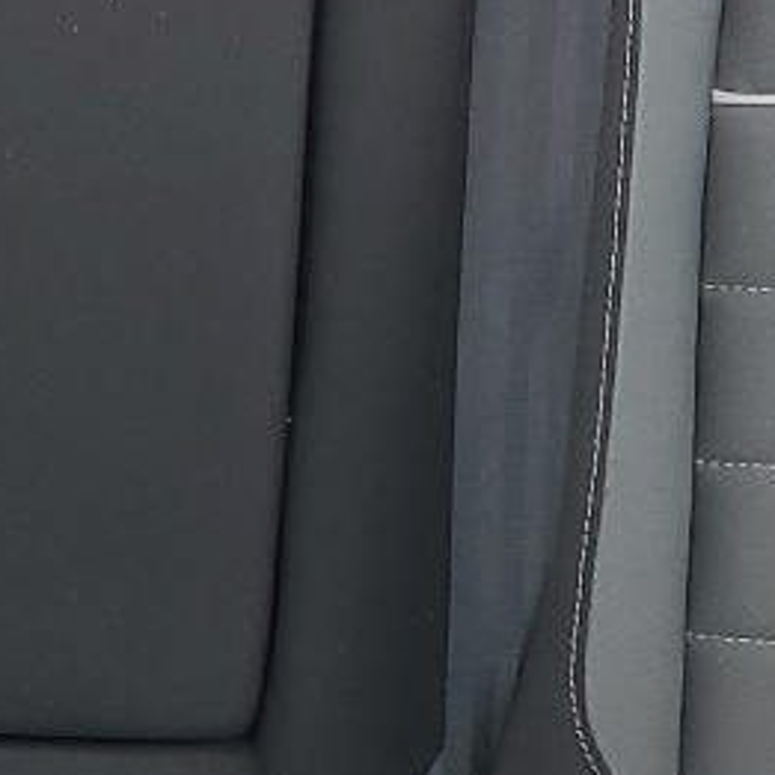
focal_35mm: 141
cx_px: -18
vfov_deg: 12.4
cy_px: 511
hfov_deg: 12.2
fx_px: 3571
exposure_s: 1/60.2
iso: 76
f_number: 1.5
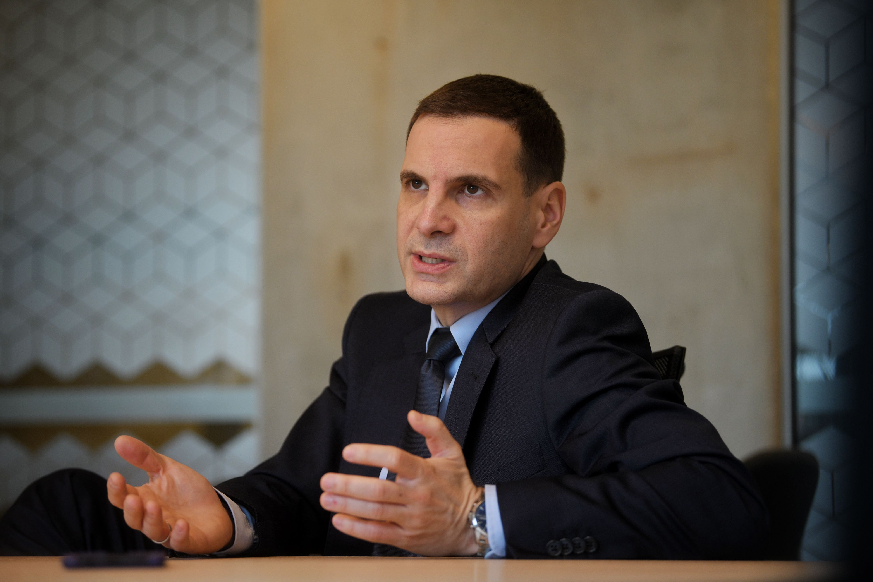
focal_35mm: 102
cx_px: 436
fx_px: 2473
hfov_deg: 20.0
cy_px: 291
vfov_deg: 13.4
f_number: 2.8
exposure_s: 1/200
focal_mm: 102
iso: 640
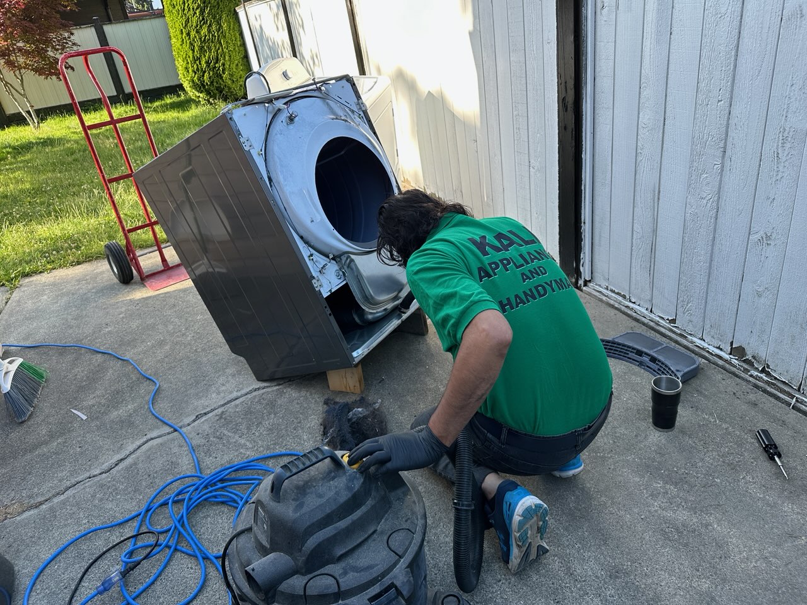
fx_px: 560
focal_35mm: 24
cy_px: 302
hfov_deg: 71.6
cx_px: 404
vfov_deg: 56.8
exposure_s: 1/469
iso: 80
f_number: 1.78
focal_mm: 6.86
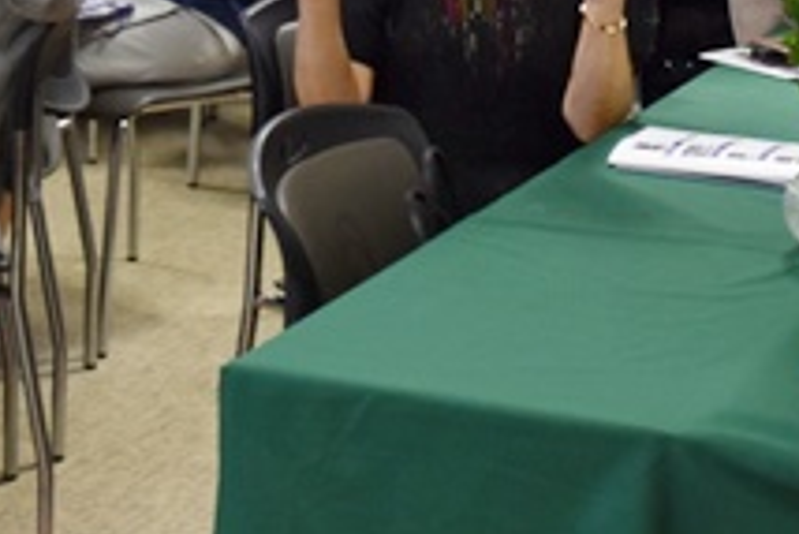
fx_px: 3220
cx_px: 433
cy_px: -235
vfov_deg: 9.3
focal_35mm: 145
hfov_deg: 14.1
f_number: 4
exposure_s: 1/60
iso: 500
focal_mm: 28
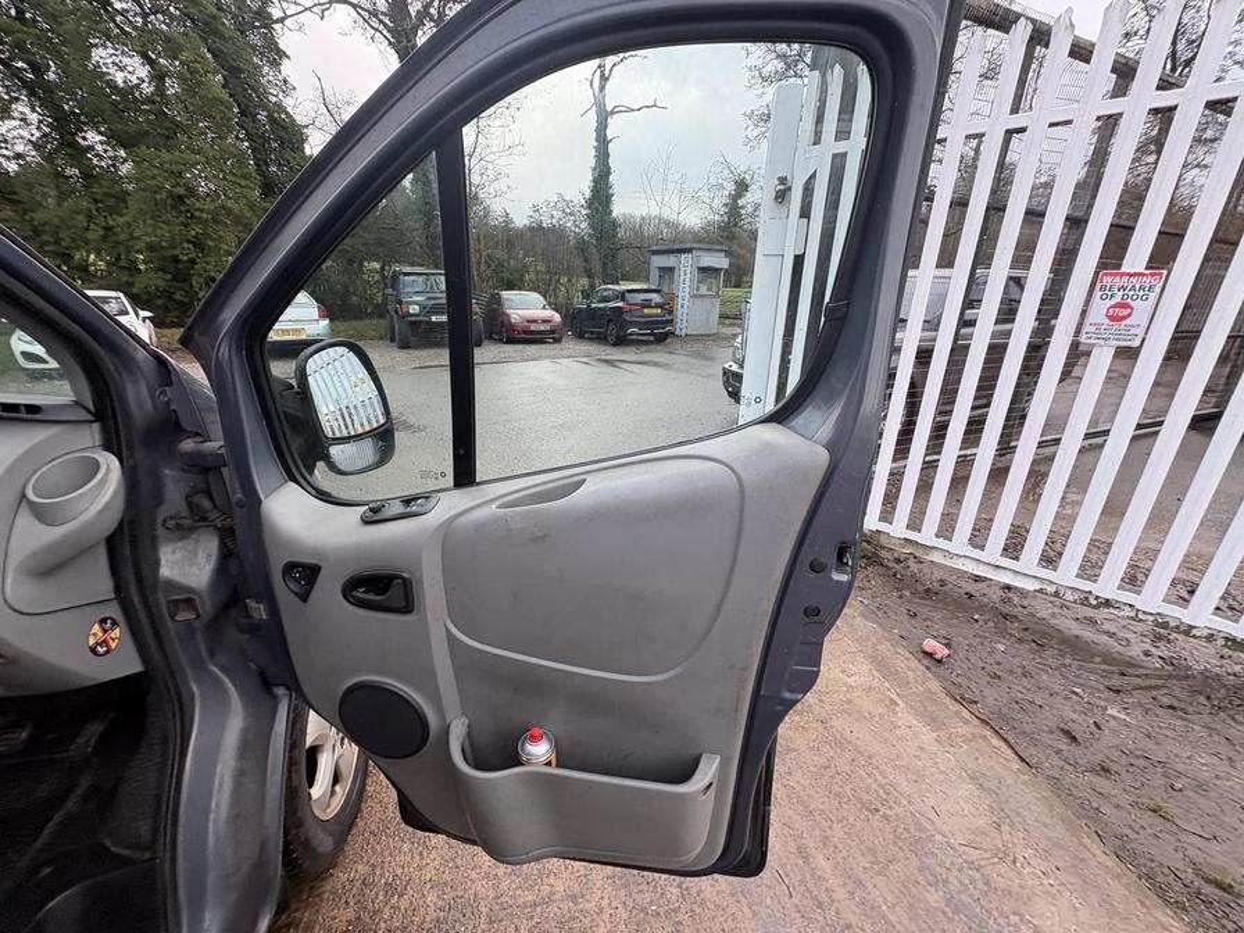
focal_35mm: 14
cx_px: 622
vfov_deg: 85.7
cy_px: 466
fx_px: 503
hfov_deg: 102.1
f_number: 2.2
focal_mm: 2.22
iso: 32
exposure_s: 1/102
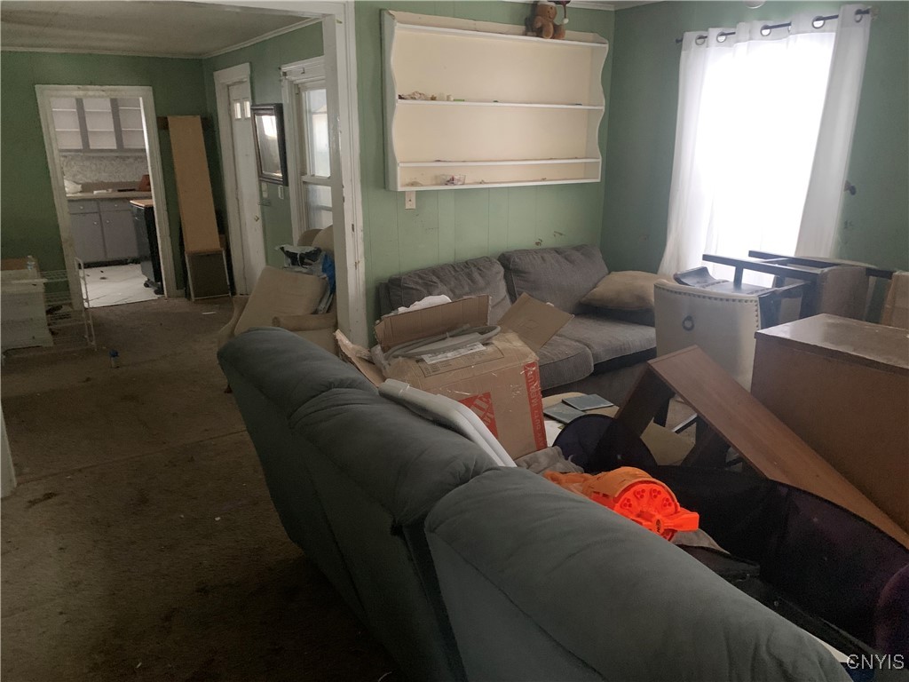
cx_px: 454
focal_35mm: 26
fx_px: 683
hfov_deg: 67.3
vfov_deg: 53.1
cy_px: 341
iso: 800
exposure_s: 1/29
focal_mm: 4.25
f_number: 1.8
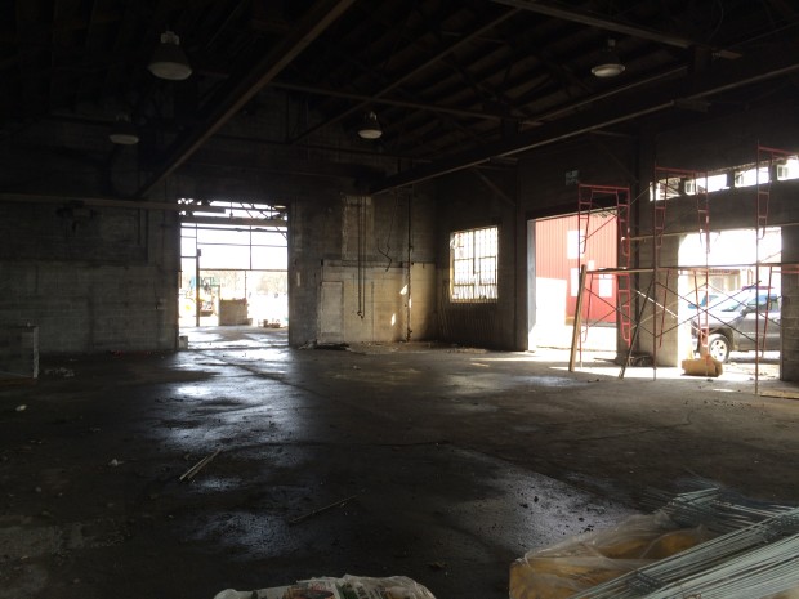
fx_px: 669
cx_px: 400
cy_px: 300
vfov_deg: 48.2
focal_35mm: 29
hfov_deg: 61.7
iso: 32
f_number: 2.2
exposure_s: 1/120
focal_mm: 4.15
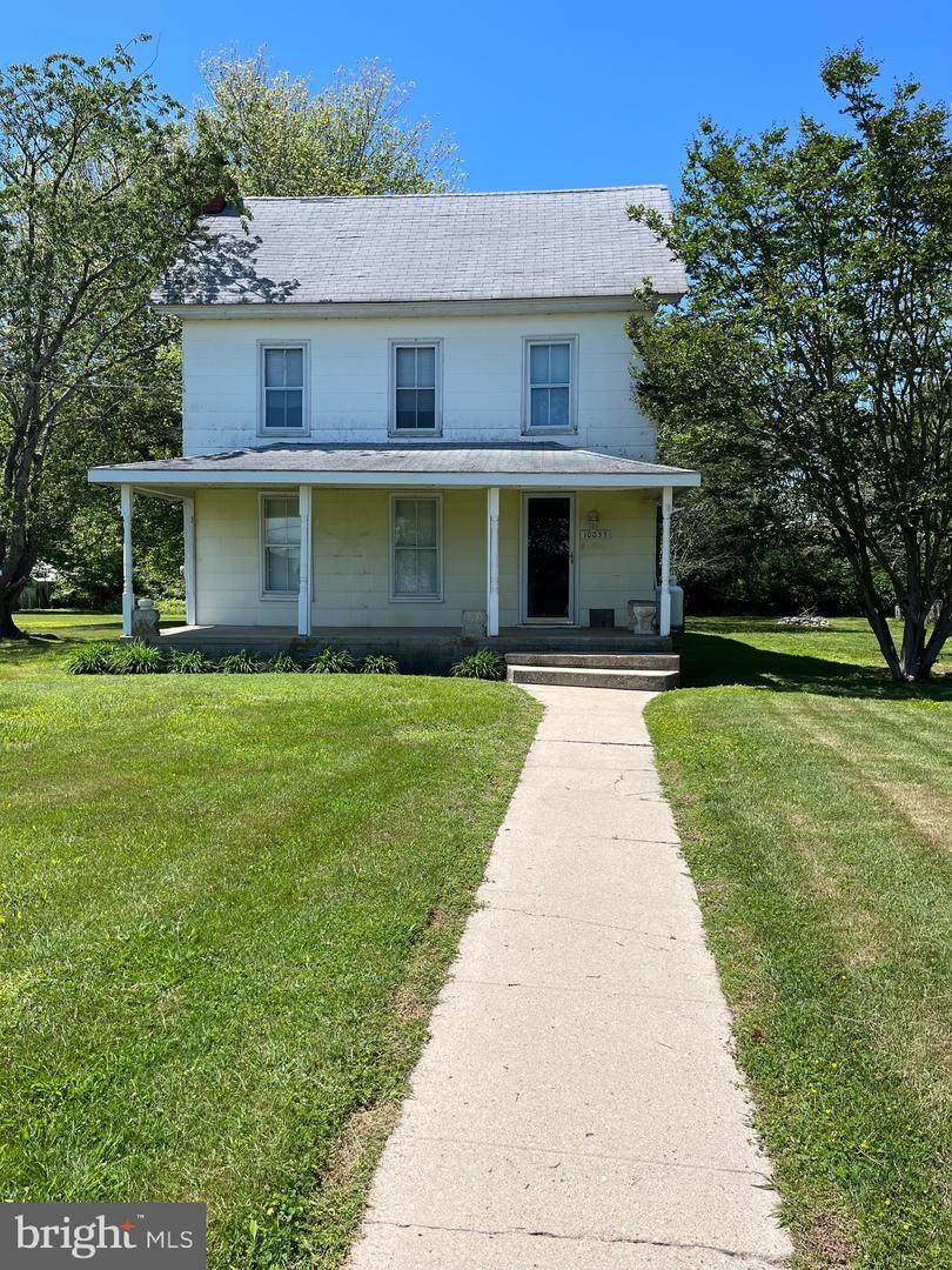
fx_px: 953
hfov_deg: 53.1
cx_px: 476
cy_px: 635
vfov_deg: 67.3
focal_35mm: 26
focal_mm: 5.1
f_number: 1.6
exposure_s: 1/3311
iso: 50
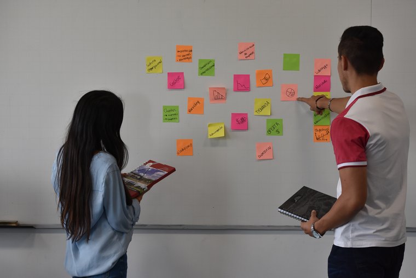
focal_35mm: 117
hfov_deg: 17.5
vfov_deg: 11.7
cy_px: 139
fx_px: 1353
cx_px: 208
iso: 800
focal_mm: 78
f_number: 7.1
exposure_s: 1/200
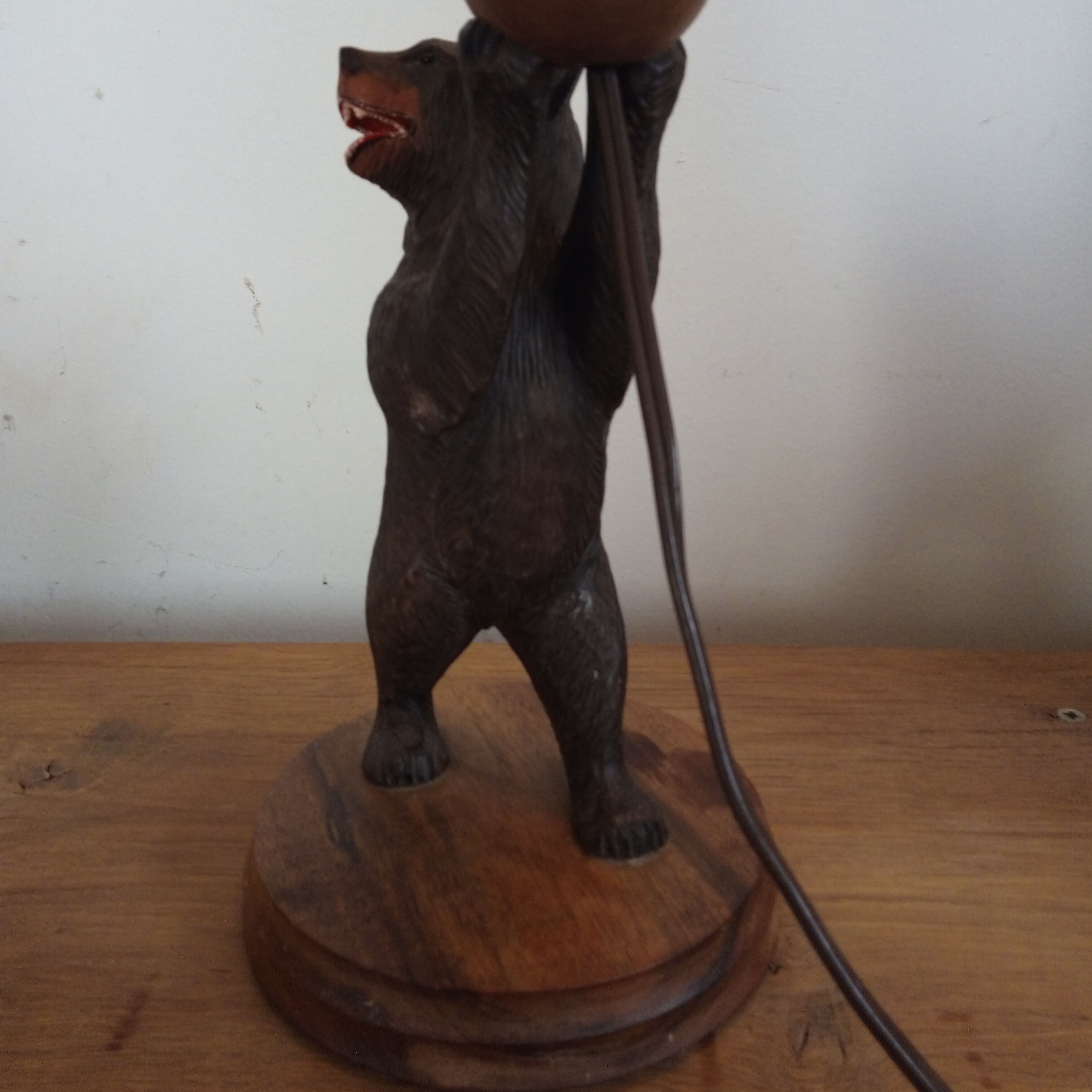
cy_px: 398
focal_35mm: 34
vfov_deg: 47.9
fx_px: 1213
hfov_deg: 48.4
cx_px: 537
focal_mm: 4.52
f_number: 2.2
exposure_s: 1/14.3
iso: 212
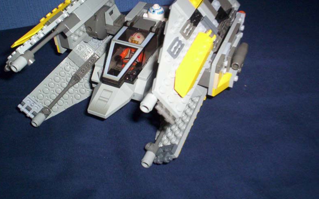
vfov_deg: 31.2
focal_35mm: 41
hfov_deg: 48.2
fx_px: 356
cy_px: 83
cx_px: 158
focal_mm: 4.99
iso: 140
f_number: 4.5
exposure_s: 1/60
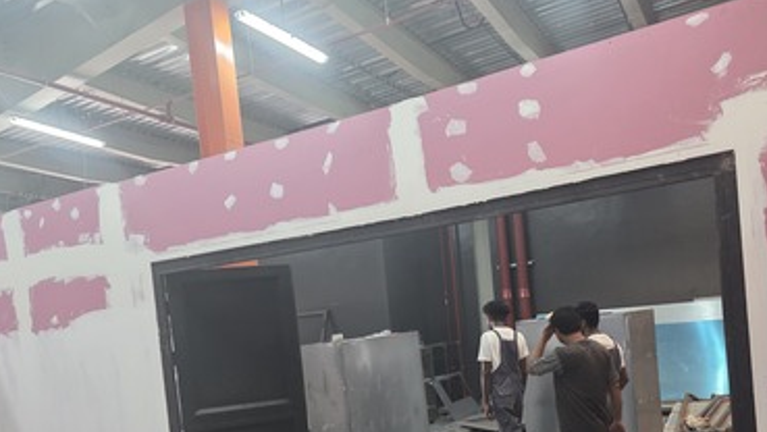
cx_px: 398
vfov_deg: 36.5
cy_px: 348
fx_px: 631
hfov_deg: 62.6
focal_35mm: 31
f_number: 1.7
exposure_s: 1/100
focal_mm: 6.3
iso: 500
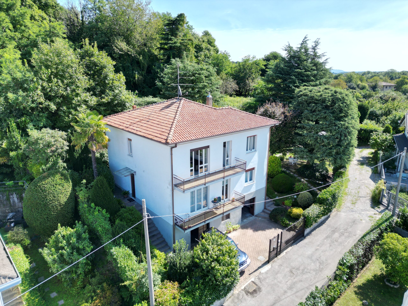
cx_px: 204
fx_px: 283
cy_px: 153
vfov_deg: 56.8
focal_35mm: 24
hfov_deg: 71.6
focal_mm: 6.72
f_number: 1.7
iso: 100
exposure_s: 1/1500
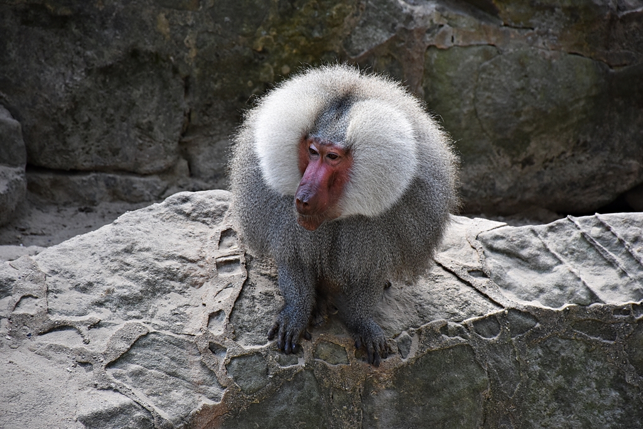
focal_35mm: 210
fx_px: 3751
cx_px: 322
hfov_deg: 9.8
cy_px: 214
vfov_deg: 6.5
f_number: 5.6
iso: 1000
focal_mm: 140
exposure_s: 1/500
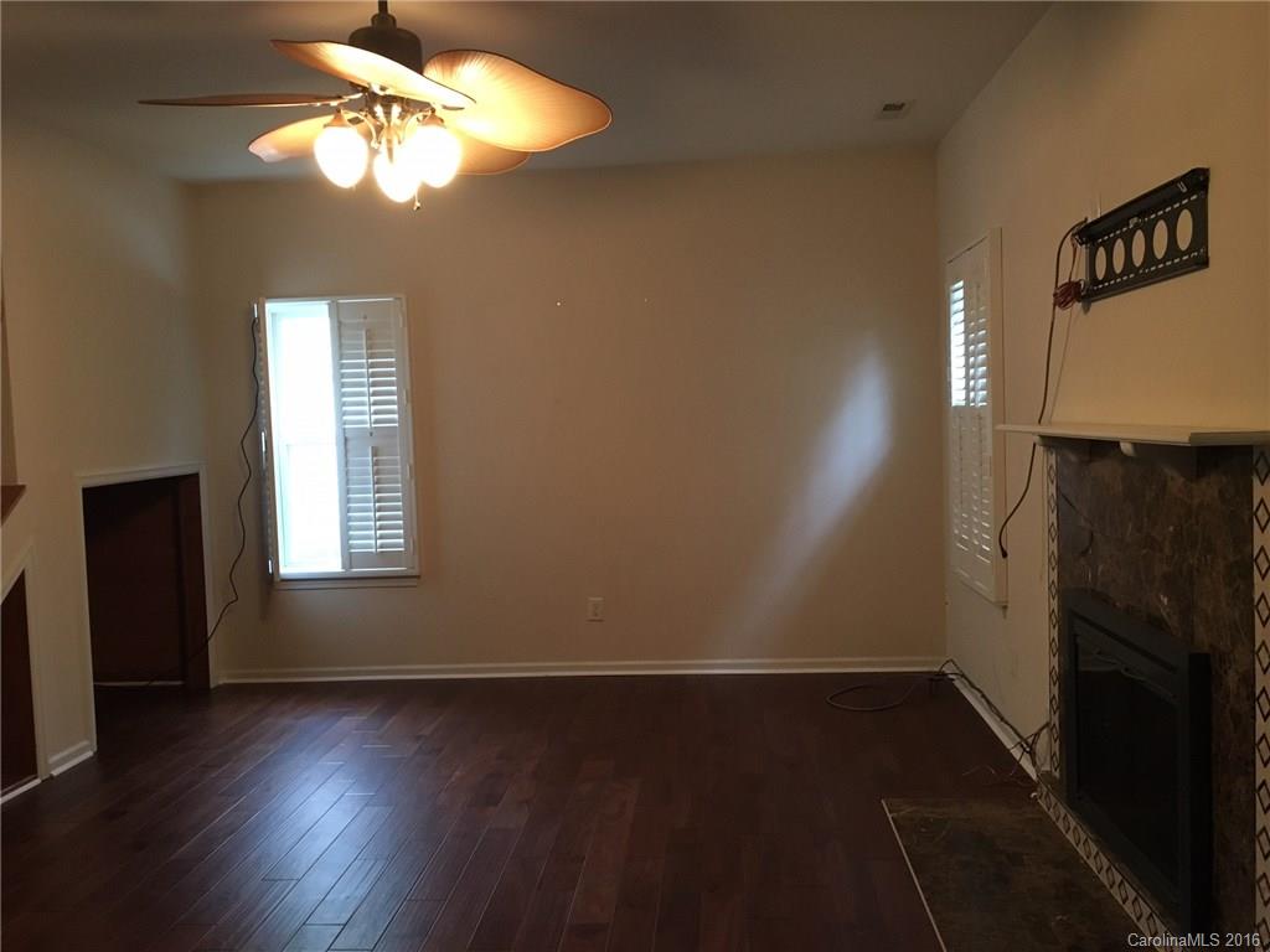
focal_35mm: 29
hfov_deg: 61.7
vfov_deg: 48.2
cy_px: 476
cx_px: 635
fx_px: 1064
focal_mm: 4.15
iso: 200
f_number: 2.2
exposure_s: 1/17
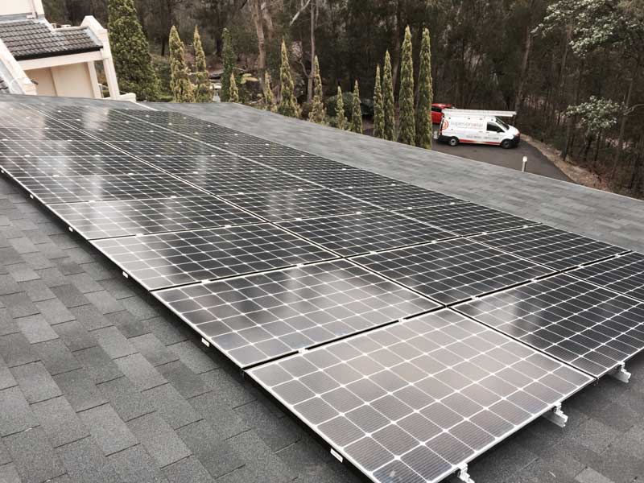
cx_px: 322
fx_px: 540
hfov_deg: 61.7
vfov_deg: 48.2
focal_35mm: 29
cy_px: 242
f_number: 2.2
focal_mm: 4.15
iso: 32
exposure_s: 1/60
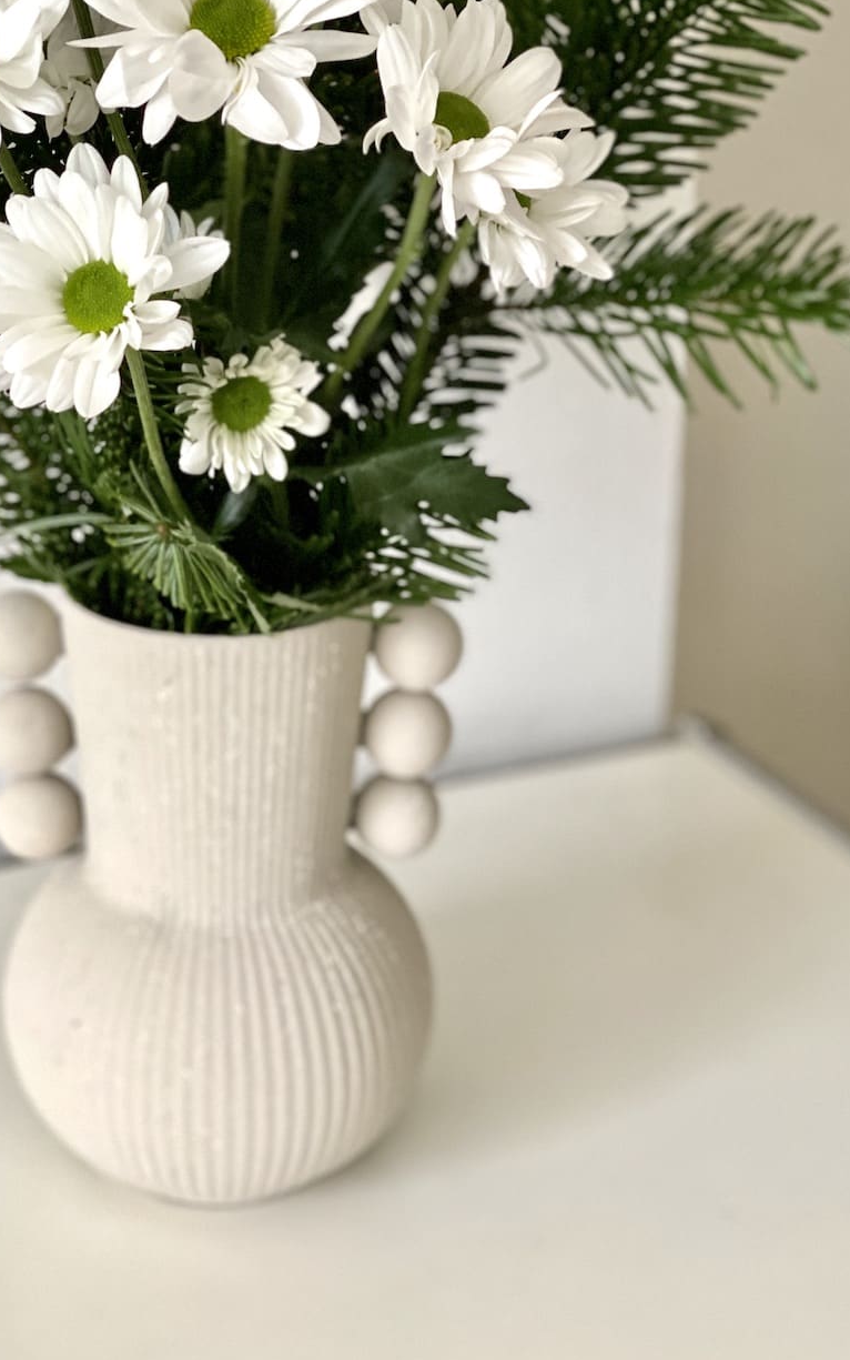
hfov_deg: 18.0
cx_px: 227
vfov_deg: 28.5
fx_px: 2668
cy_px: 494
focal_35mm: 72
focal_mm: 6
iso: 250
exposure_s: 1/83
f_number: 2
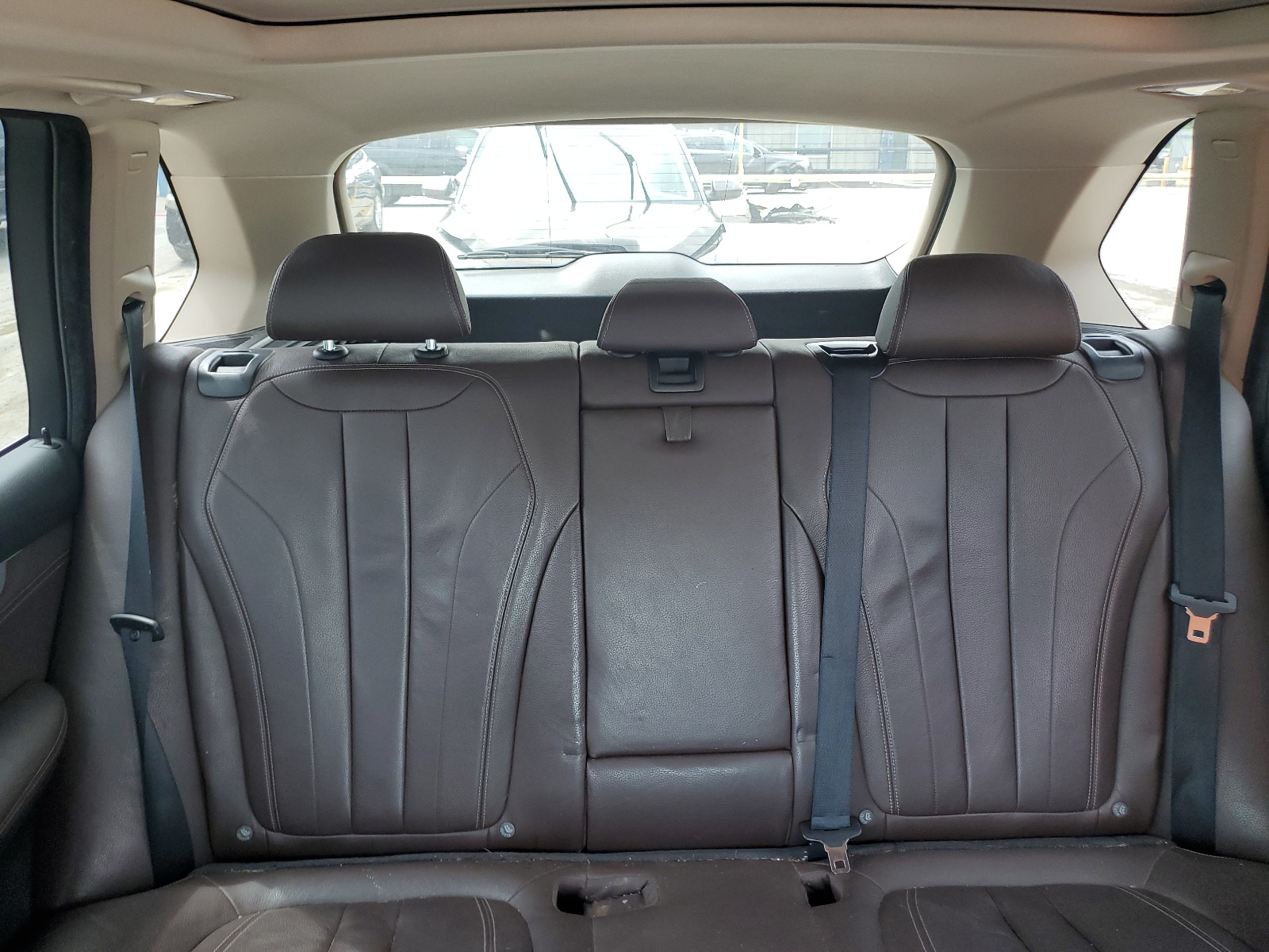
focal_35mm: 26
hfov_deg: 67.3
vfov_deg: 53.1
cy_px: 476
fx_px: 953
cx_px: 634
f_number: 1.5
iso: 69
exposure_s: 1/120
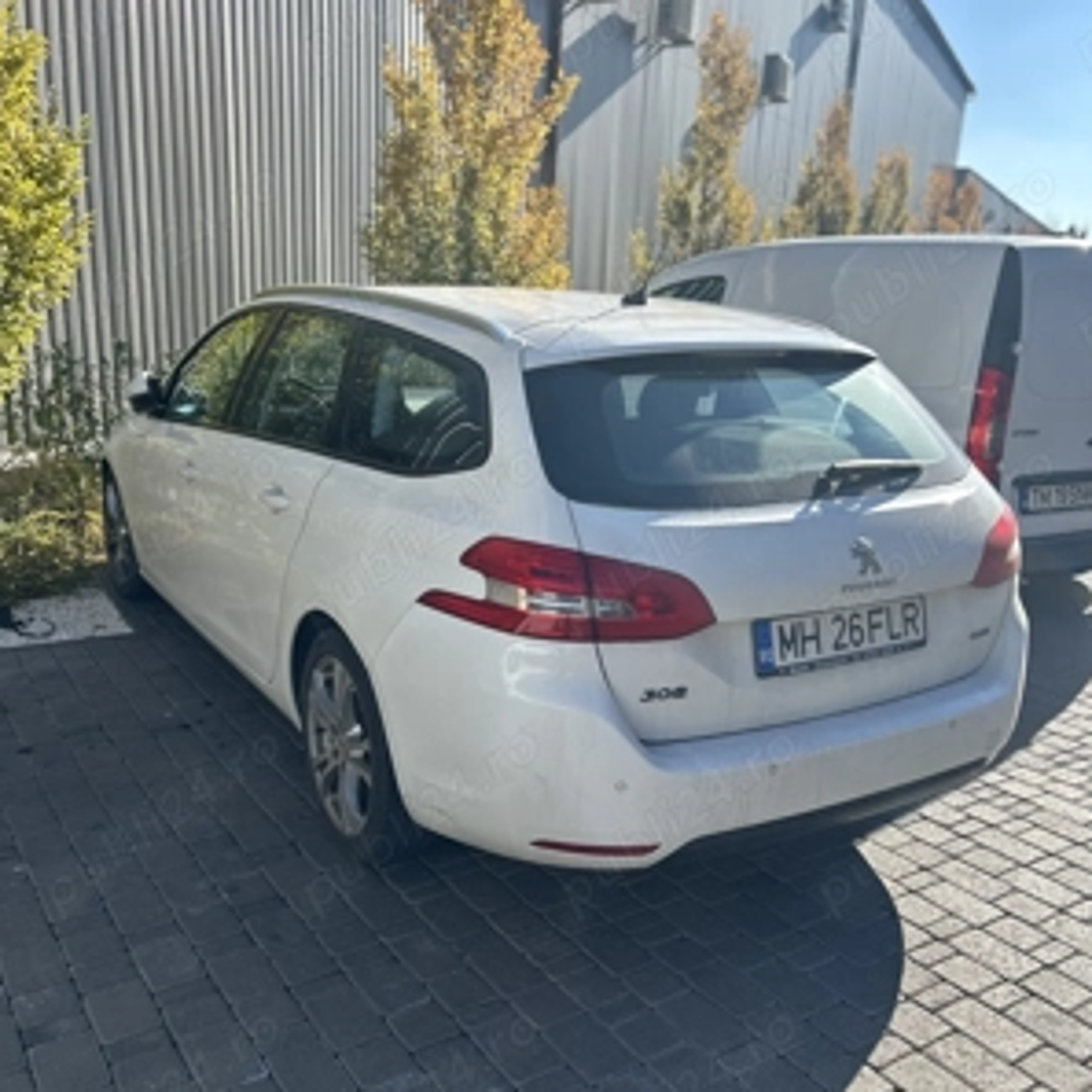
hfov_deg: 52.5
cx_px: 548
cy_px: 599
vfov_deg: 52.4
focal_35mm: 31
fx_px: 1106
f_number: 1.5
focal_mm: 5.7
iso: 50
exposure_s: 1/2404
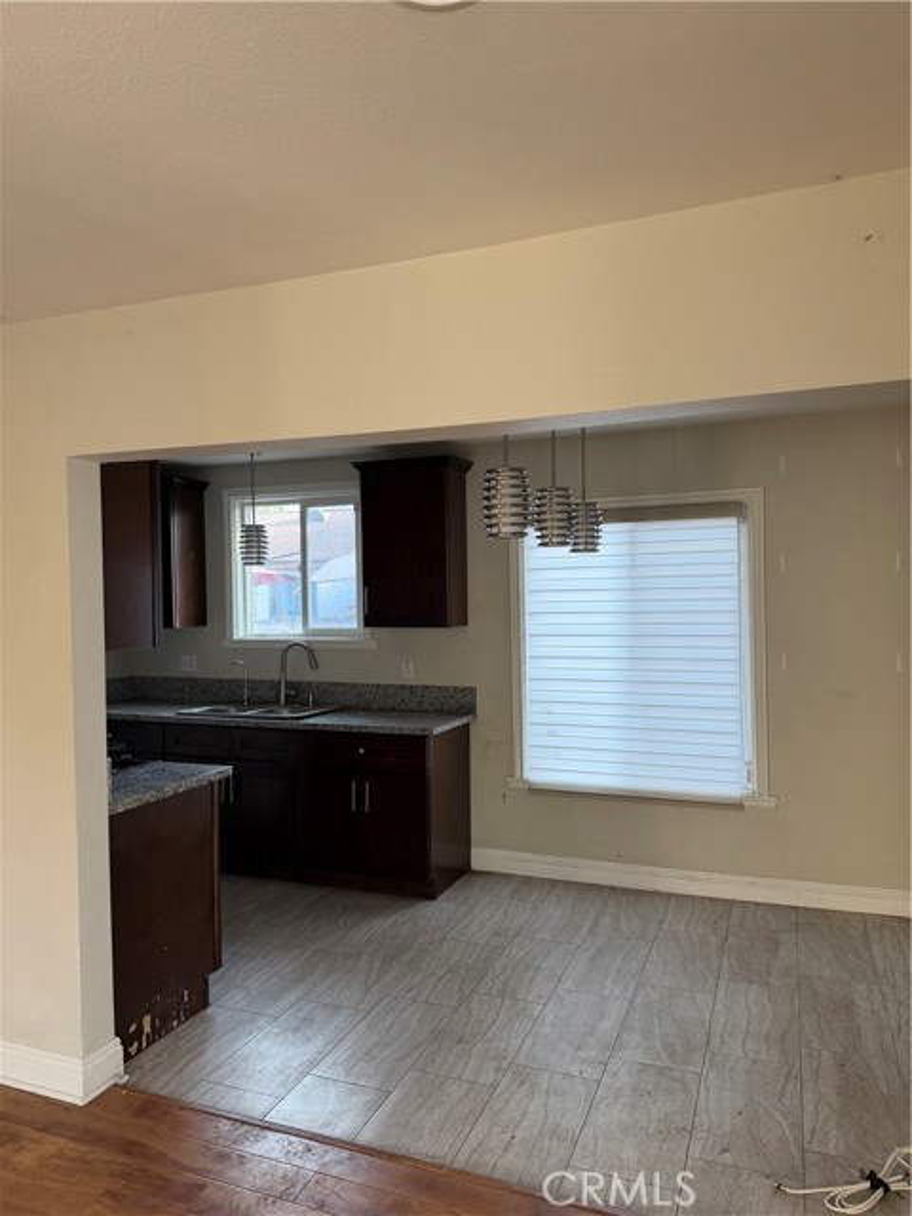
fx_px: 843
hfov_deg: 56.8
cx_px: 456
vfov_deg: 71.6
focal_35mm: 24
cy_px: 608
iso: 125
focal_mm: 6.76
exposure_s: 1/121
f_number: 1.78
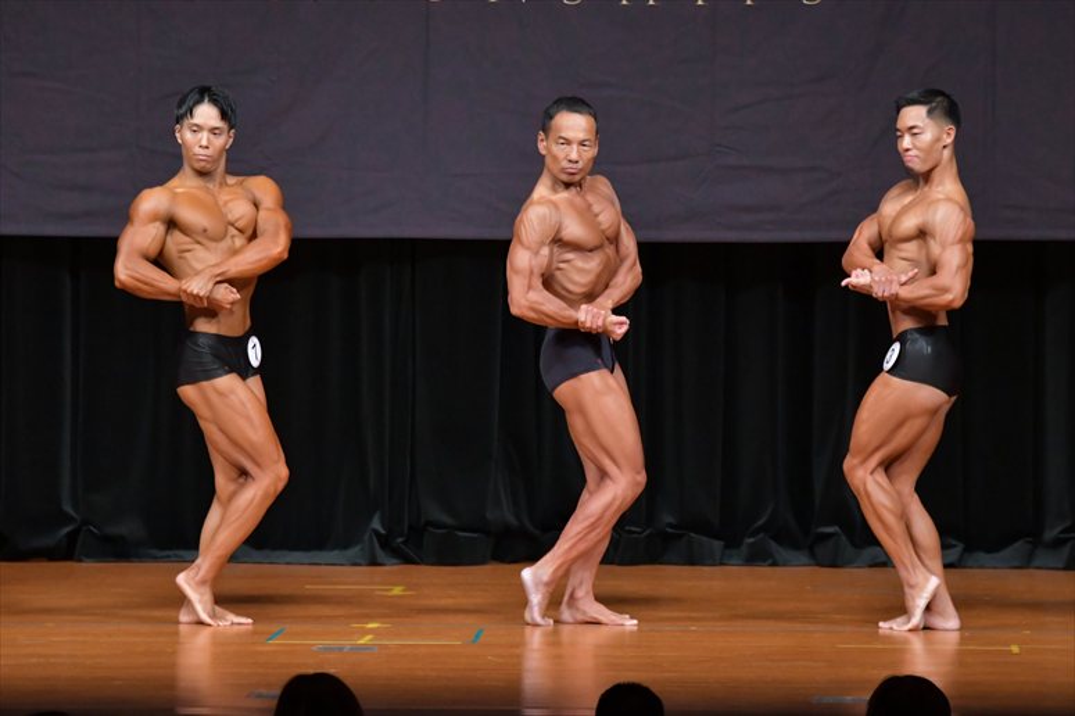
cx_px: 538
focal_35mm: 255
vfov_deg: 5.4
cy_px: 358
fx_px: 7611
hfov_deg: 8.1
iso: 5000
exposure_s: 1/400
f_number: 5.6
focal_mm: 170
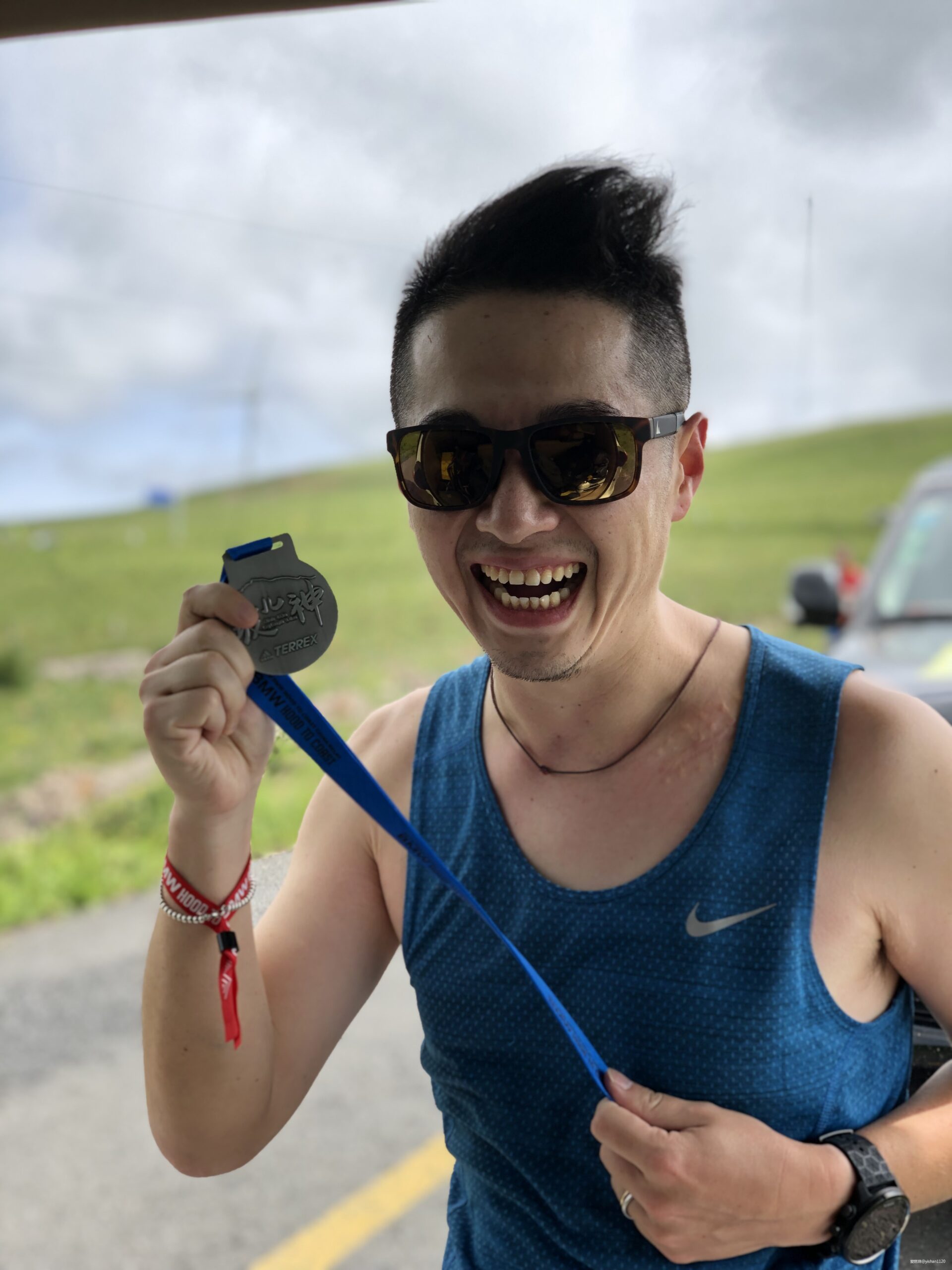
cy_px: 635
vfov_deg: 36.8
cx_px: 476
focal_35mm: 52
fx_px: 1907
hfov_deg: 28.0
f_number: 2.4
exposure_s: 1/242
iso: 16
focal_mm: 6
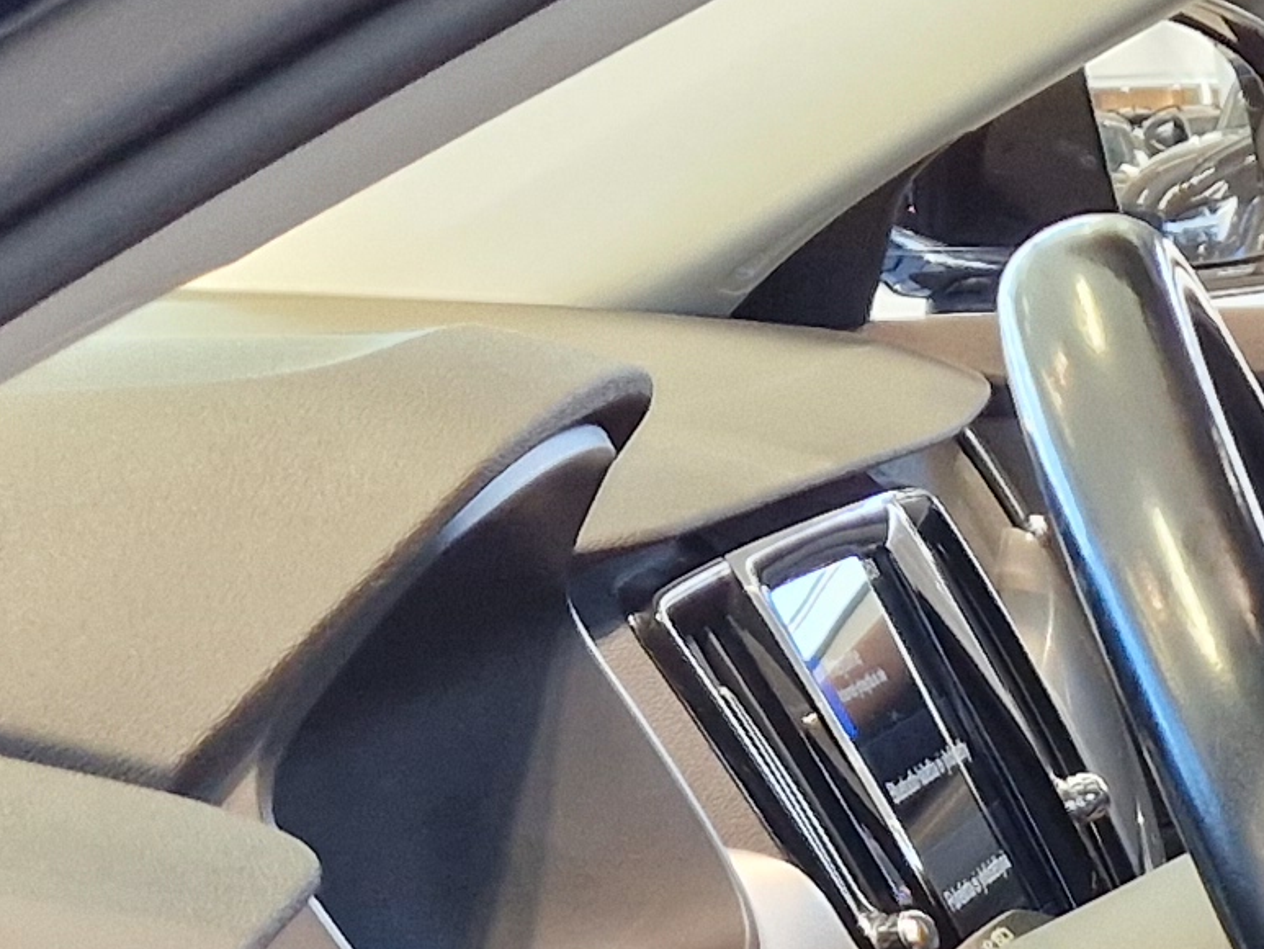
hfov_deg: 14.3
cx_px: 2376
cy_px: 1628
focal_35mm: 119
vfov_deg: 11.6
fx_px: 4346
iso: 400
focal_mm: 5.4
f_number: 1.8
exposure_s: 1/100
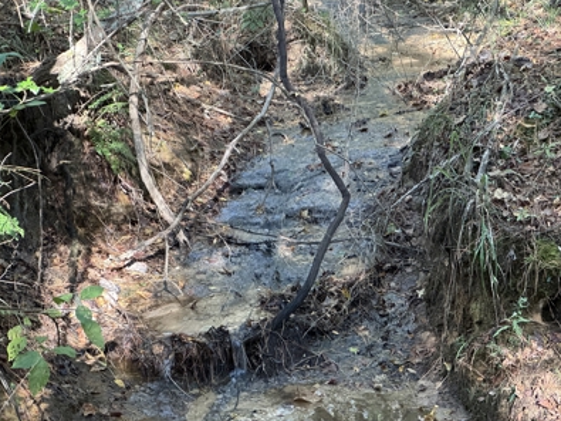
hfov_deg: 25.0
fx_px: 1264
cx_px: 280
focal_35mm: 78
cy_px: 209
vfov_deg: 18.9
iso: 500
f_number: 2.8
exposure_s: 1/60
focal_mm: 9
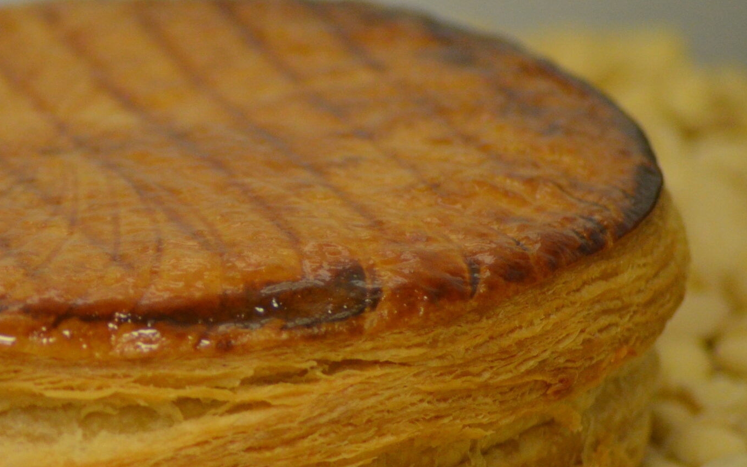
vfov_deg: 2.4
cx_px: 128
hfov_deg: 3.8
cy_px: 434
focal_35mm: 558
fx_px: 11358
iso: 1800
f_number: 4.8
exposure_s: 1/500
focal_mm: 195
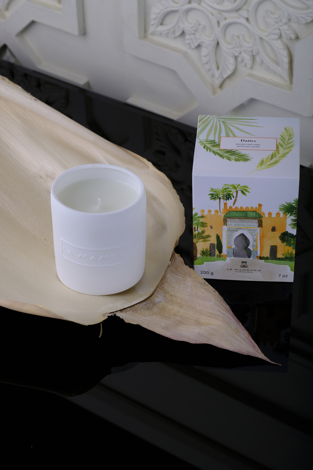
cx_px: 156
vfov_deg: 24.2
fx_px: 1095
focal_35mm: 84
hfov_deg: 16.3
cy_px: 235
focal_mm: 56
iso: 200
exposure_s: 1/250
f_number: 8
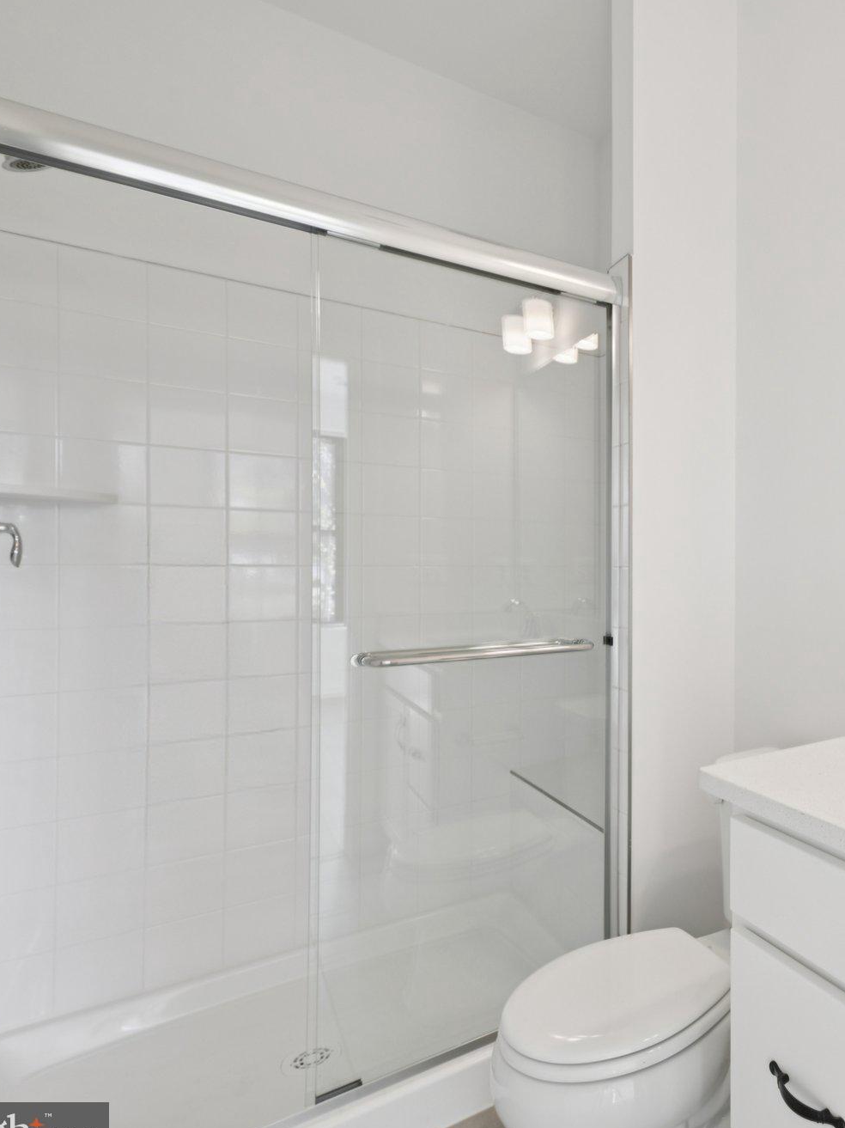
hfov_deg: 53.3
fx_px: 684
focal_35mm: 21
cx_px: 798
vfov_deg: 79.0
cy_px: 579
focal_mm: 14
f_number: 8
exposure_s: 1/15
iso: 140
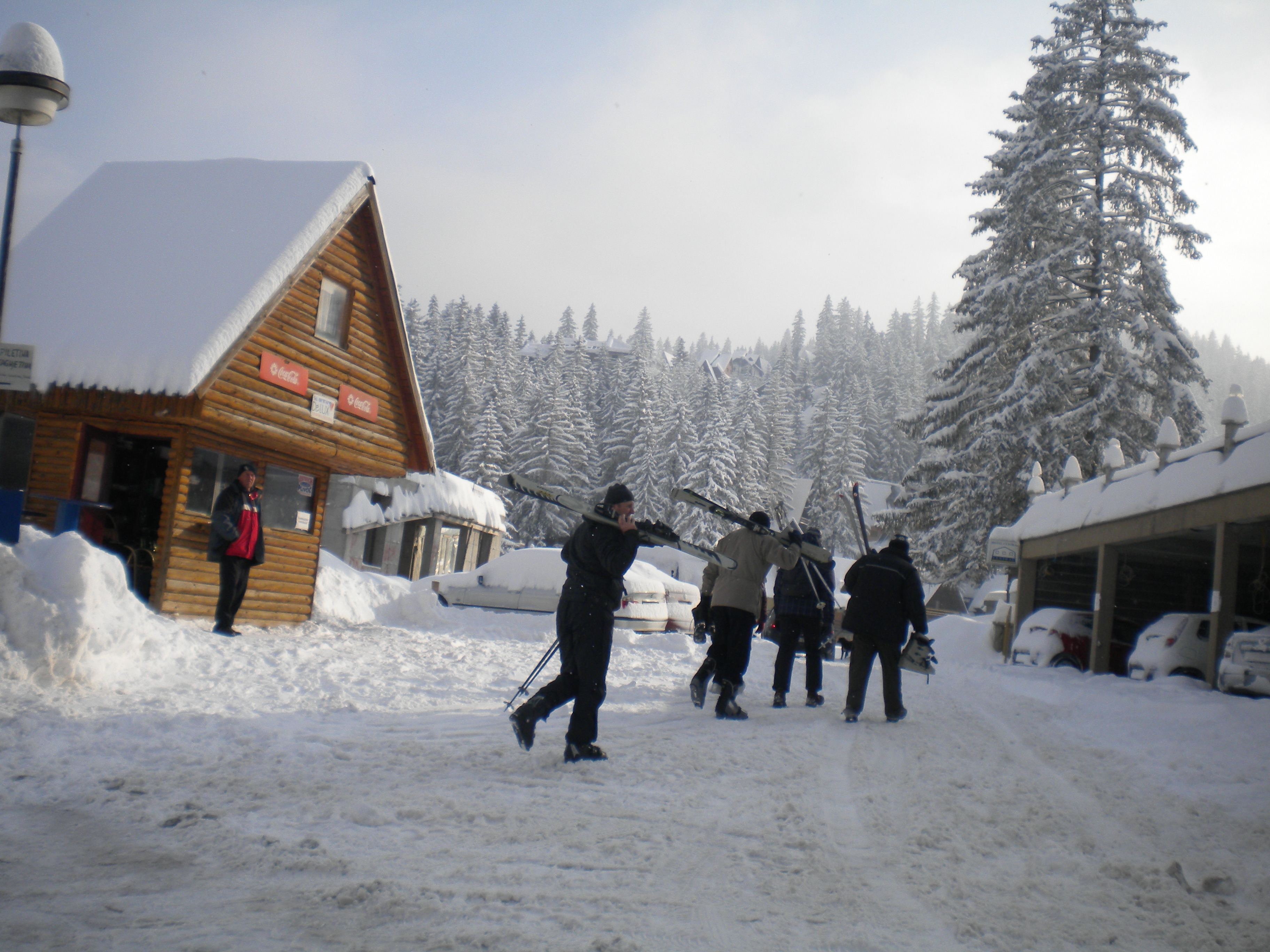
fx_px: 1284
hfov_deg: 52.6
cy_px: 476
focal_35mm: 35
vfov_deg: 40.7
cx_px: 635
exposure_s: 1/942
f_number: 4.6
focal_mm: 6.3
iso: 80
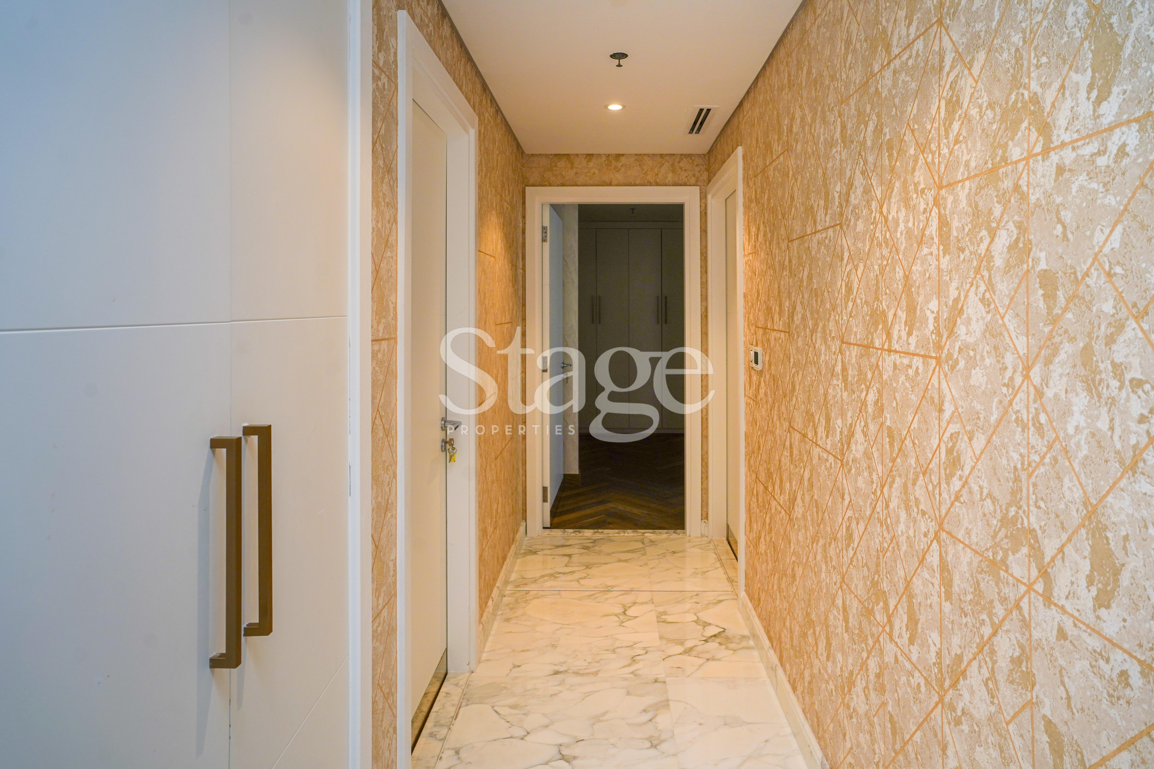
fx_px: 654
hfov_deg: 82.9
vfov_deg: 60.9
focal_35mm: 20
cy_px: 384
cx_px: 577
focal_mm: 20.4
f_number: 7.1
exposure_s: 1/100
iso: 250
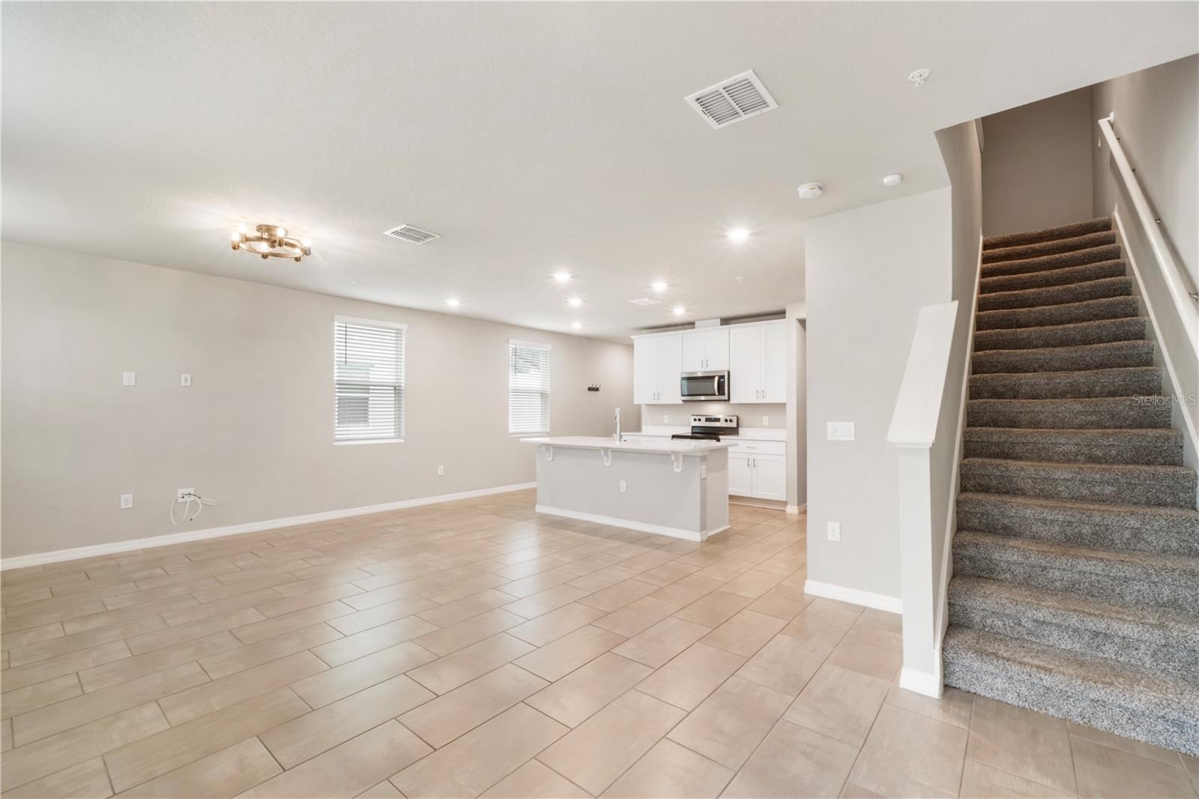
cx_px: 600
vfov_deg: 77.3
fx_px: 499
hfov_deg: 100.4
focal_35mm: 15
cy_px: 400
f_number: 13
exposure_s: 1/1.67
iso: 320
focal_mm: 10
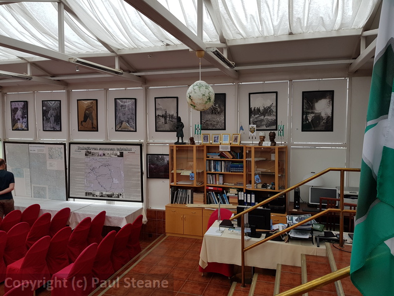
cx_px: 197
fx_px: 296
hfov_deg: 67.3
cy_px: 148
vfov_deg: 53.1
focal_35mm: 26
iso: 50
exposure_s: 1/100
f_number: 1.7
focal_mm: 4.2
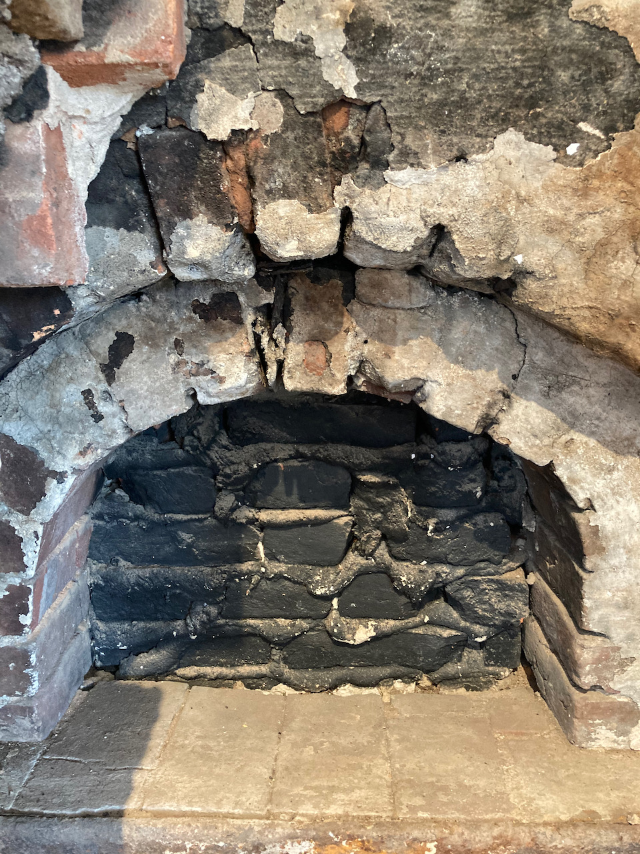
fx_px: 690
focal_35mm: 28
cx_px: 320
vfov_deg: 63.4
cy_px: 427
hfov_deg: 49.7
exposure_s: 1/30
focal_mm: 3.99
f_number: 1.8
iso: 320
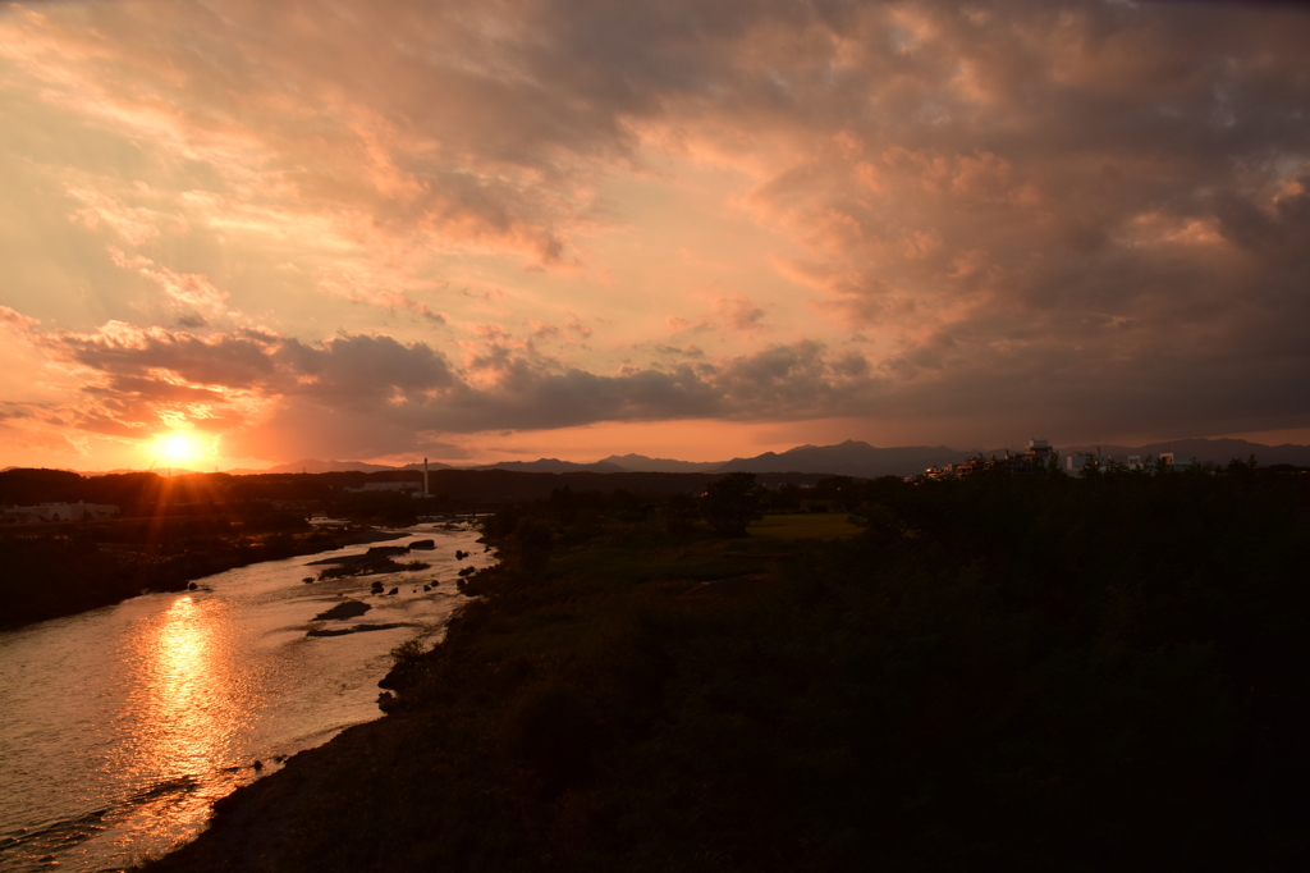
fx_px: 1091
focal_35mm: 30
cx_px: 655
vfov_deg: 43.6
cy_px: 436
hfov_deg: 61.9
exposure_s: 1/100
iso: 100
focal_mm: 20
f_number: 11
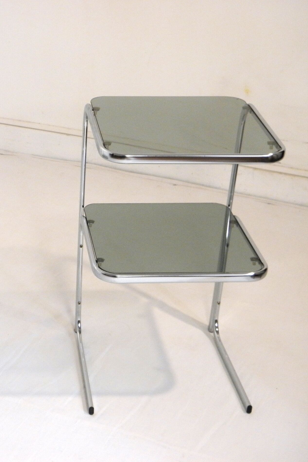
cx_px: 12
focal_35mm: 70
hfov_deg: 19.0
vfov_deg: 28.8
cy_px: 232
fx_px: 898
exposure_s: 1/30
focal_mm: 9.1
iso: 200
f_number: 4
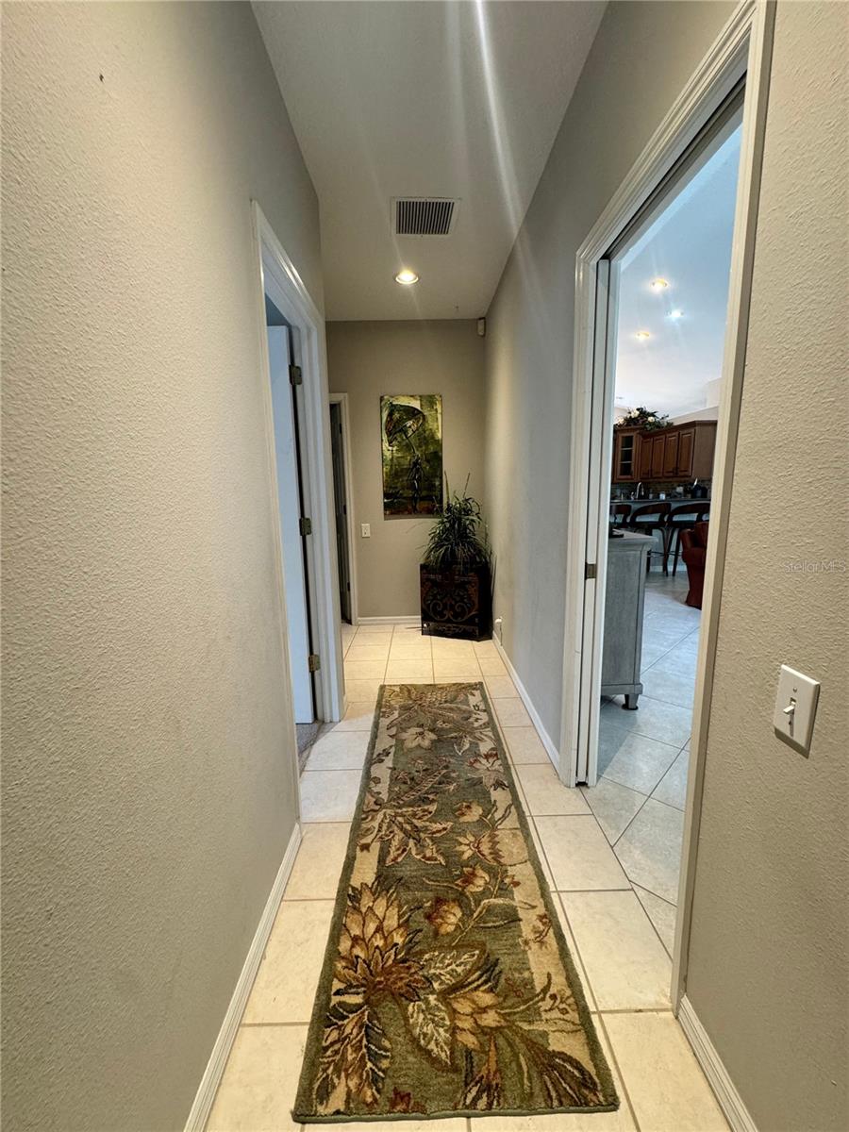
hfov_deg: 85.7
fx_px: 458
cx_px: 424
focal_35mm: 14
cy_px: 566
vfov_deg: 102.1
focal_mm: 2.22
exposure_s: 1/60
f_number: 2.2
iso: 250
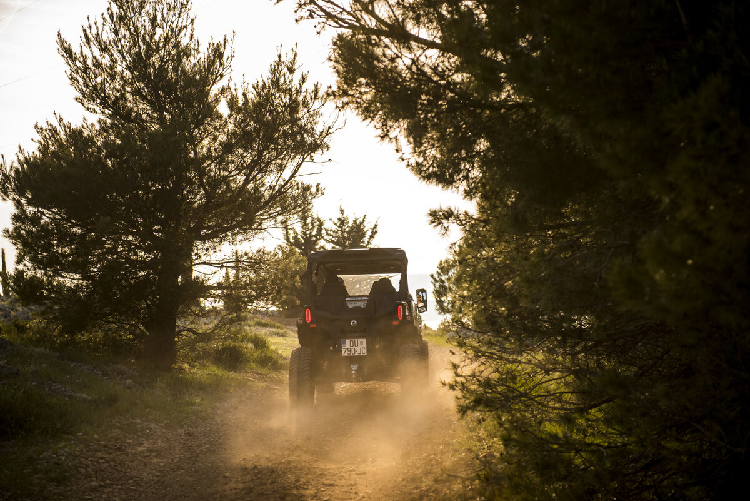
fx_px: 1459
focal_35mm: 70
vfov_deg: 19.5
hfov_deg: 28.8
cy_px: 250
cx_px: 375
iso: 320
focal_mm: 70
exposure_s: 1/1600
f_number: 3.2
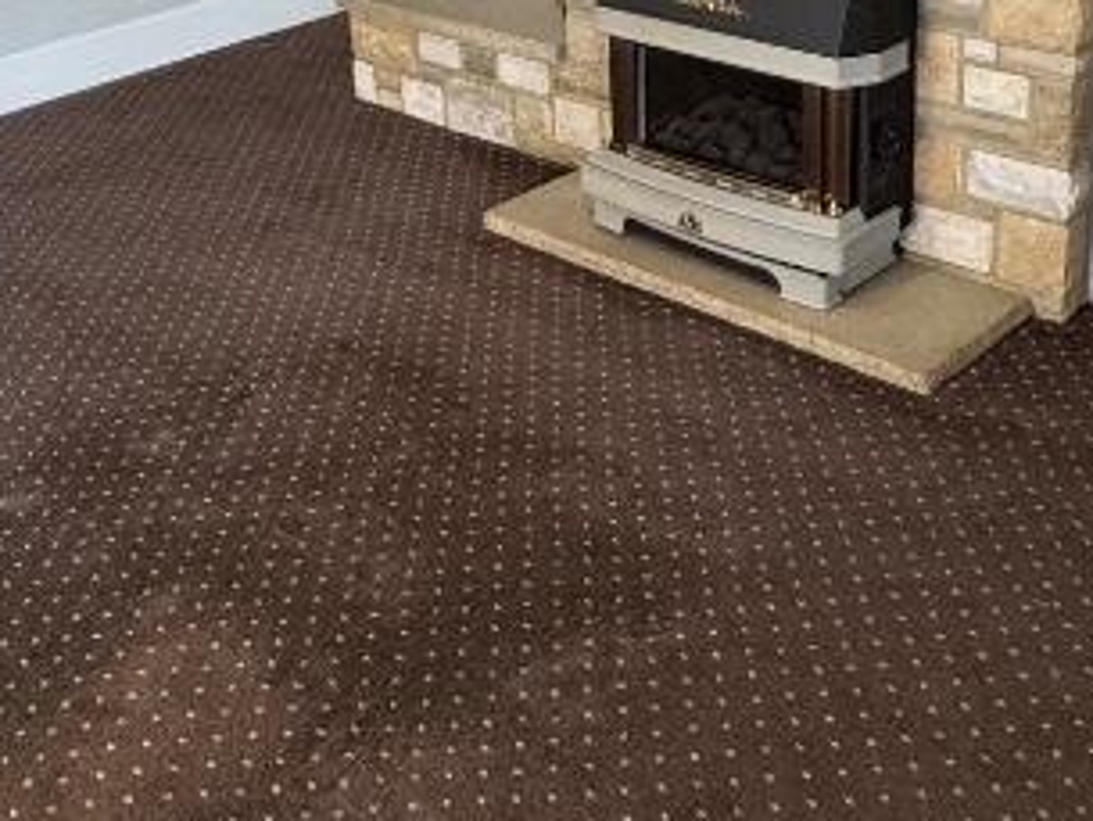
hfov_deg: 40.4
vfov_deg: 28.9
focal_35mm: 47
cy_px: 0
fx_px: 1485
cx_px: 545
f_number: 2.2
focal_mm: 2.22
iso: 200
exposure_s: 1/50
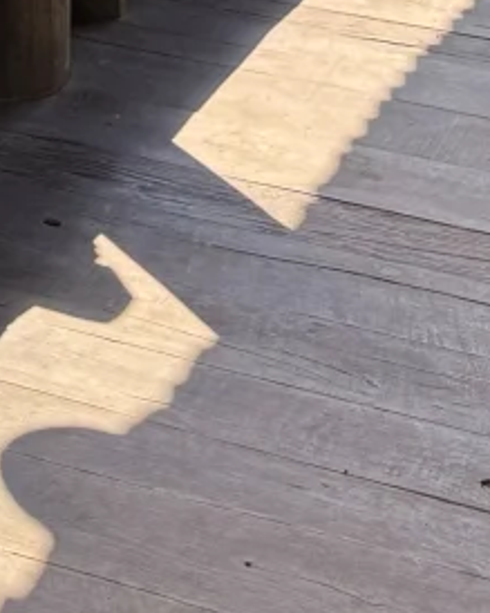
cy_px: -944
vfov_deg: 12.0
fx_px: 2231
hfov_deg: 12.0
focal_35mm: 123
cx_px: -246
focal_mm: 6.76
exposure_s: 1/459
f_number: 1.78
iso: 80
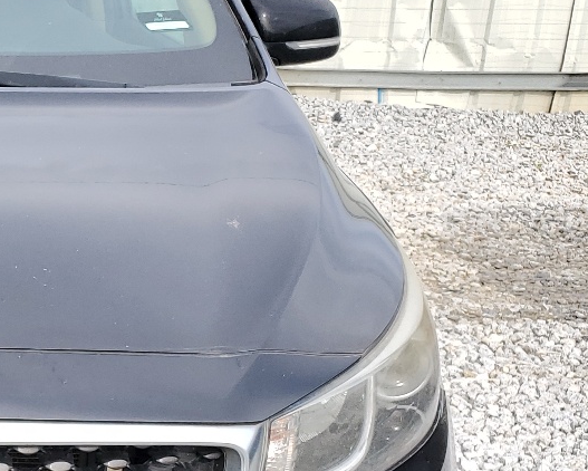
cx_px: -191
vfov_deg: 19.8
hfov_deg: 22.1
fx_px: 1340
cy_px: 356
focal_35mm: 77
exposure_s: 1/909
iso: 50
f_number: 1.5
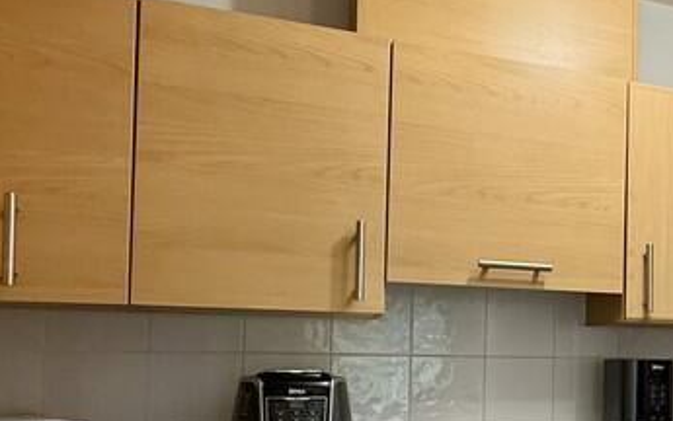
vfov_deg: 28.6
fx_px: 807
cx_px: 685
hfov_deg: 39.5
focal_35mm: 44
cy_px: 335
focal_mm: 2.22
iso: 250
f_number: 2.2
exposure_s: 1/50
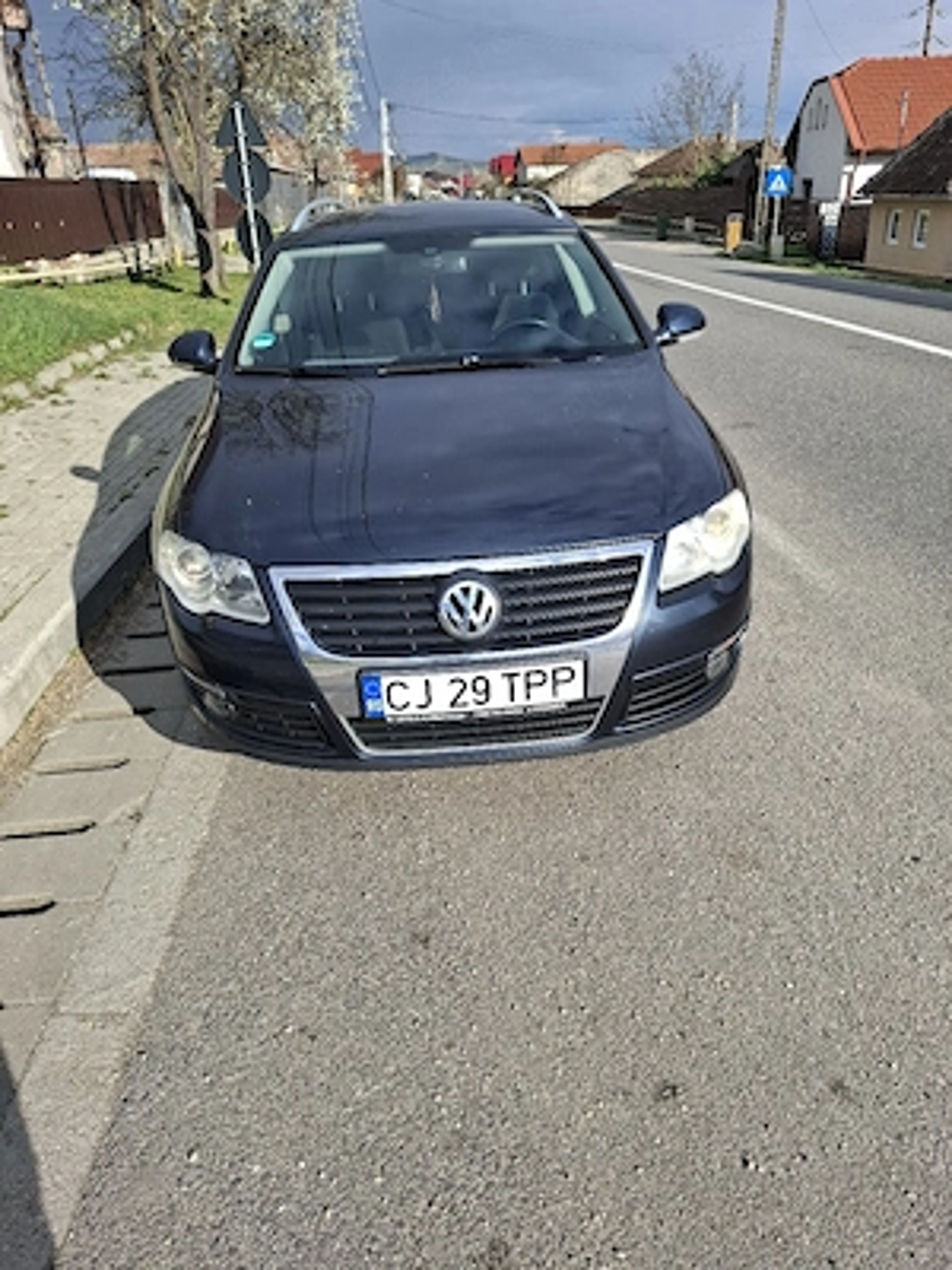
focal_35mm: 23
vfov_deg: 73.9
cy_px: 635
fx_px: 843
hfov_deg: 58.9
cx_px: 476
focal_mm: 5.54
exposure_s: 1/1111
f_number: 1.8
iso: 50
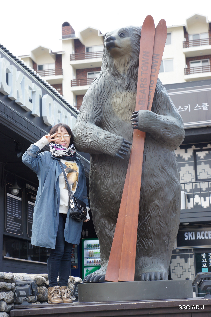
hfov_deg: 18.2
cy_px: 158
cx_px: 106
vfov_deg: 27.0
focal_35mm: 75
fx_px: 659
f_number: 4.5
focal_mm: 50
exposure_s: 1/100
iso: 100
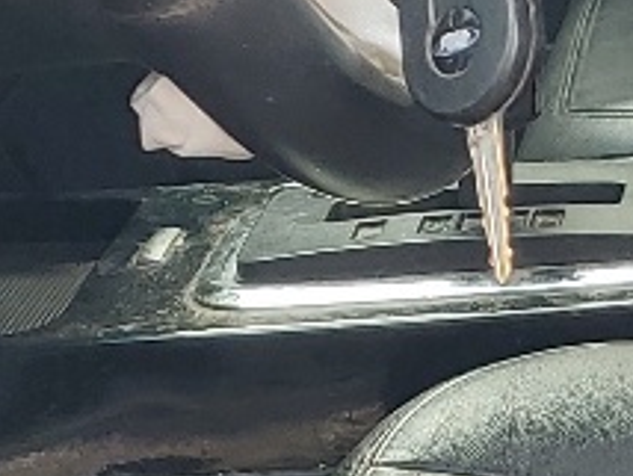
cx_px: 707
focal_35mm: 194
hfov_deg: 10.1
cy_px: 290
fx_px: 3552
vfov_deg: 7.7
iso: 50
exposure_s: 1/345
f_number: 1.5
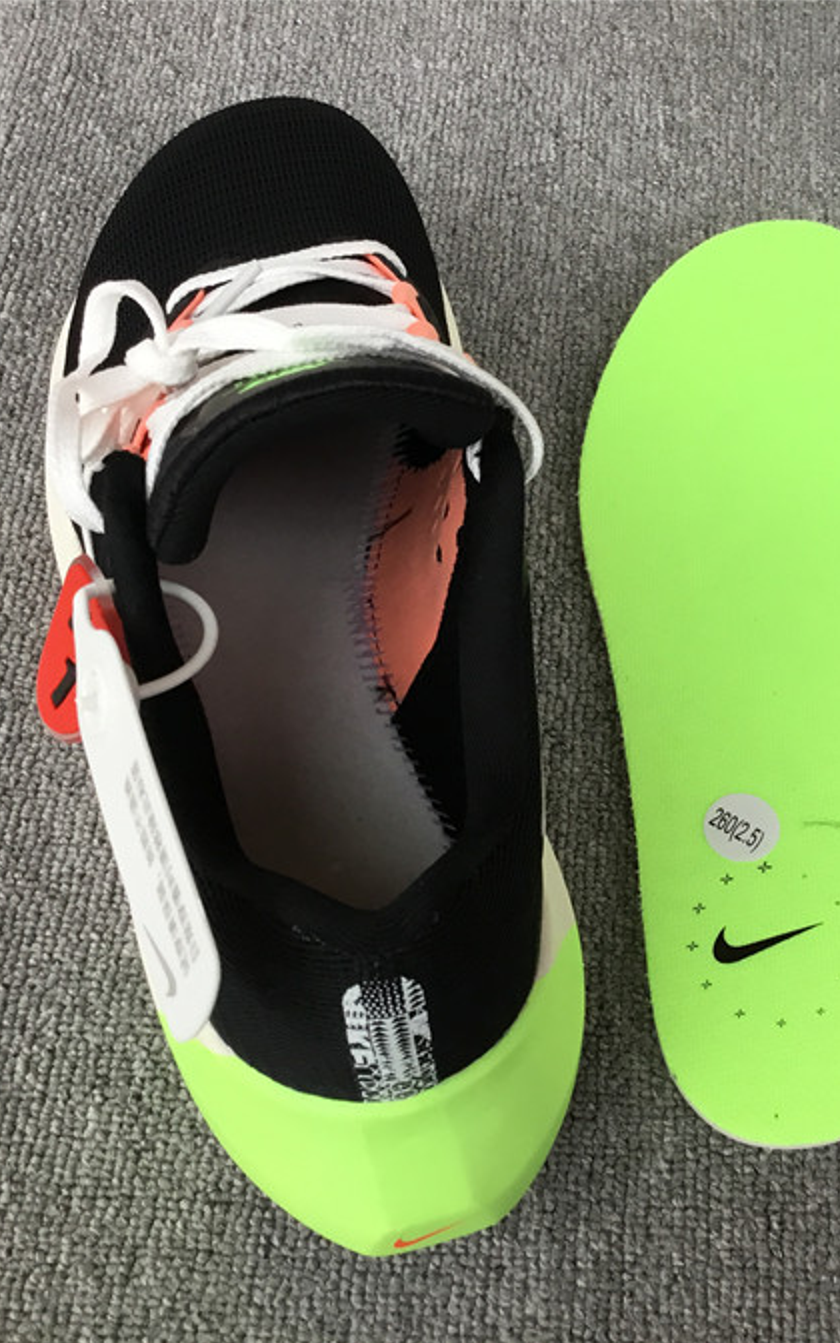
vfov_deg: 45.3
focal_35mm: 44
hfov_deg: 29.0
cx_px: 550
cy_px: 672
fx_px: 1612
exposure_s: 1/33
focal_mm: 3.3
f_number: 2.4
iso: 25
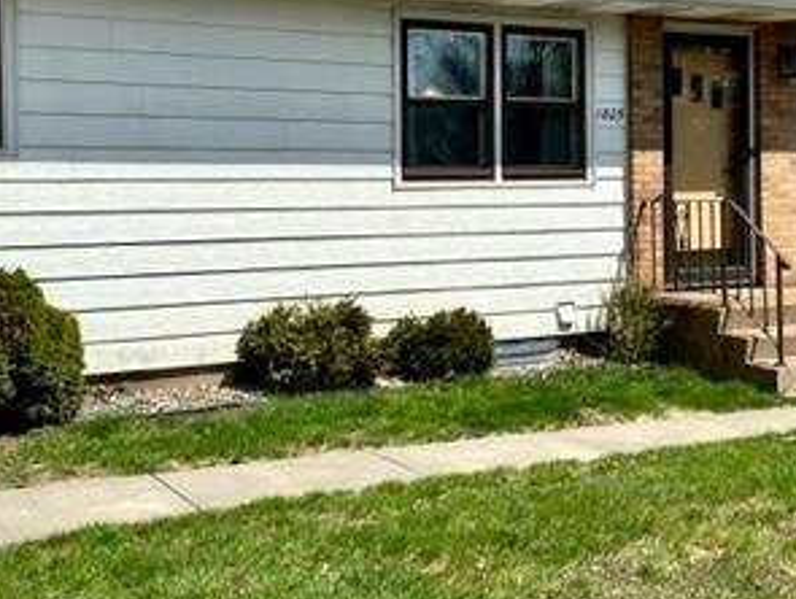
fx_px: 1197
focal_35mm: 52
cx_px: 407
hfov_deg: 36.8
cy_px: 194
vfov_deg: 27.9
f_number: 1.78
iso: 80
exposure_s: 1/5848
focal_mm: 6.86
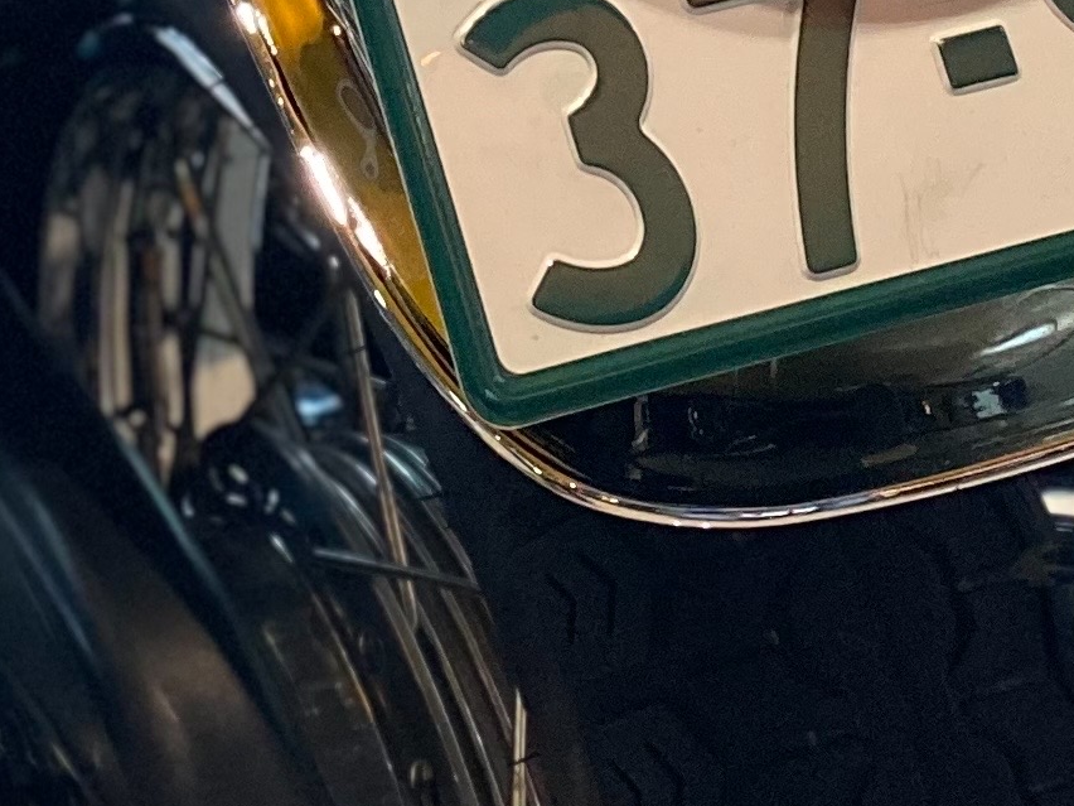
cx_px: 73
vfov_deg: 11.3
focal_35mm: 123
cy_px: -599
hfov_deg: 15.8
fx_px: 3816
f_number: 1.8
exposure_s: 1/60
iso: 500
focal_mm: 4.25
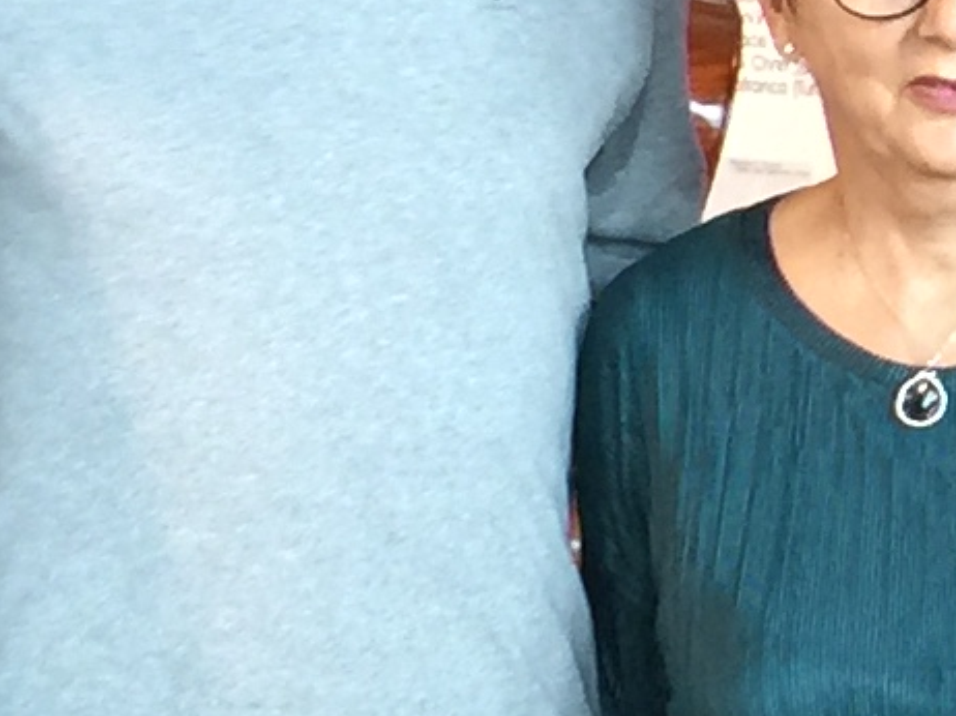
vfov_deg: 7.2
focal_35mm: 205
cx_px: 2007
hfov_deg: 9.0
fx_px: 5659
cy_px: 128
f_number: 2.2
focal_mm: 4.15
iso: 80
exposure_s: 1/17
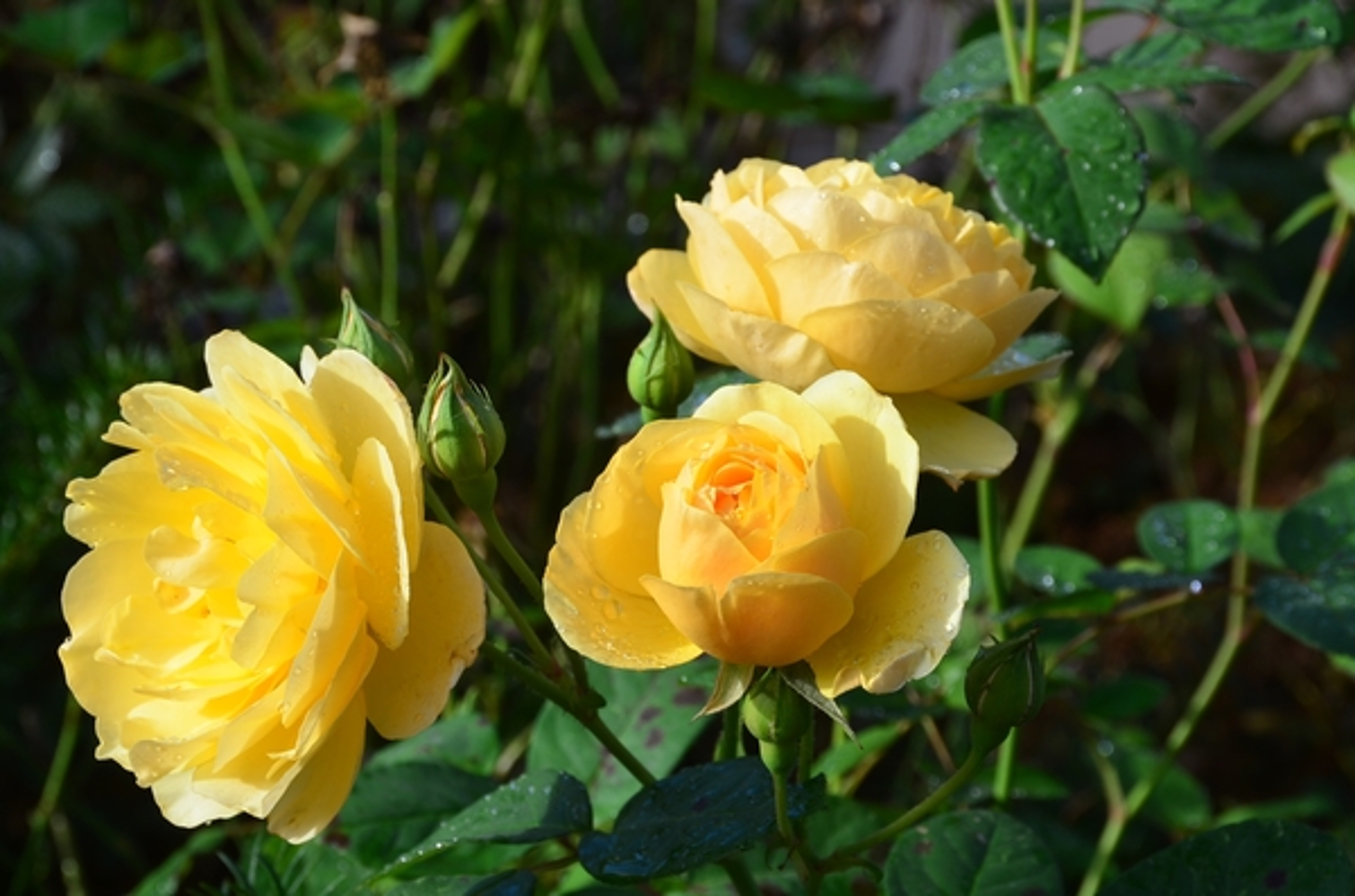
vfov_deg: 12.1
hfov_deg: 18.2
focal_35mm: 112
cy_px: 448
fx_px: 4224
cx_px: 678
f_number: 11
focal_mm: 75
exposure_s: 1/125
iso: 160
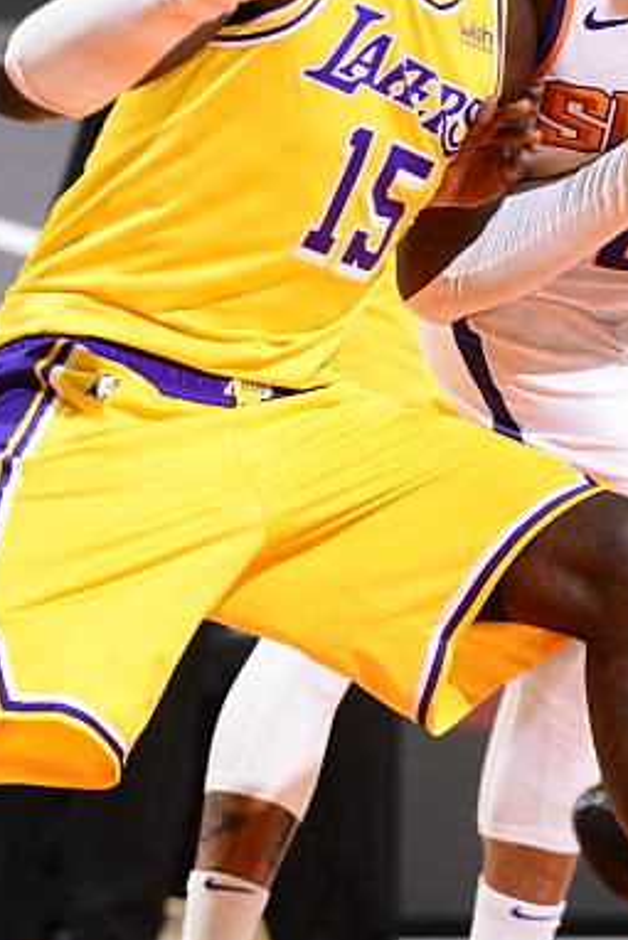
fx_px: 14012
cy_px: 349
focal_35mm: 536
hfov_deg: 2.6
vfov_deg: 3.8
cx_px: 393
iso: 200
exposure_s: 1/250
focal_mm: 200
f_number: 5.6
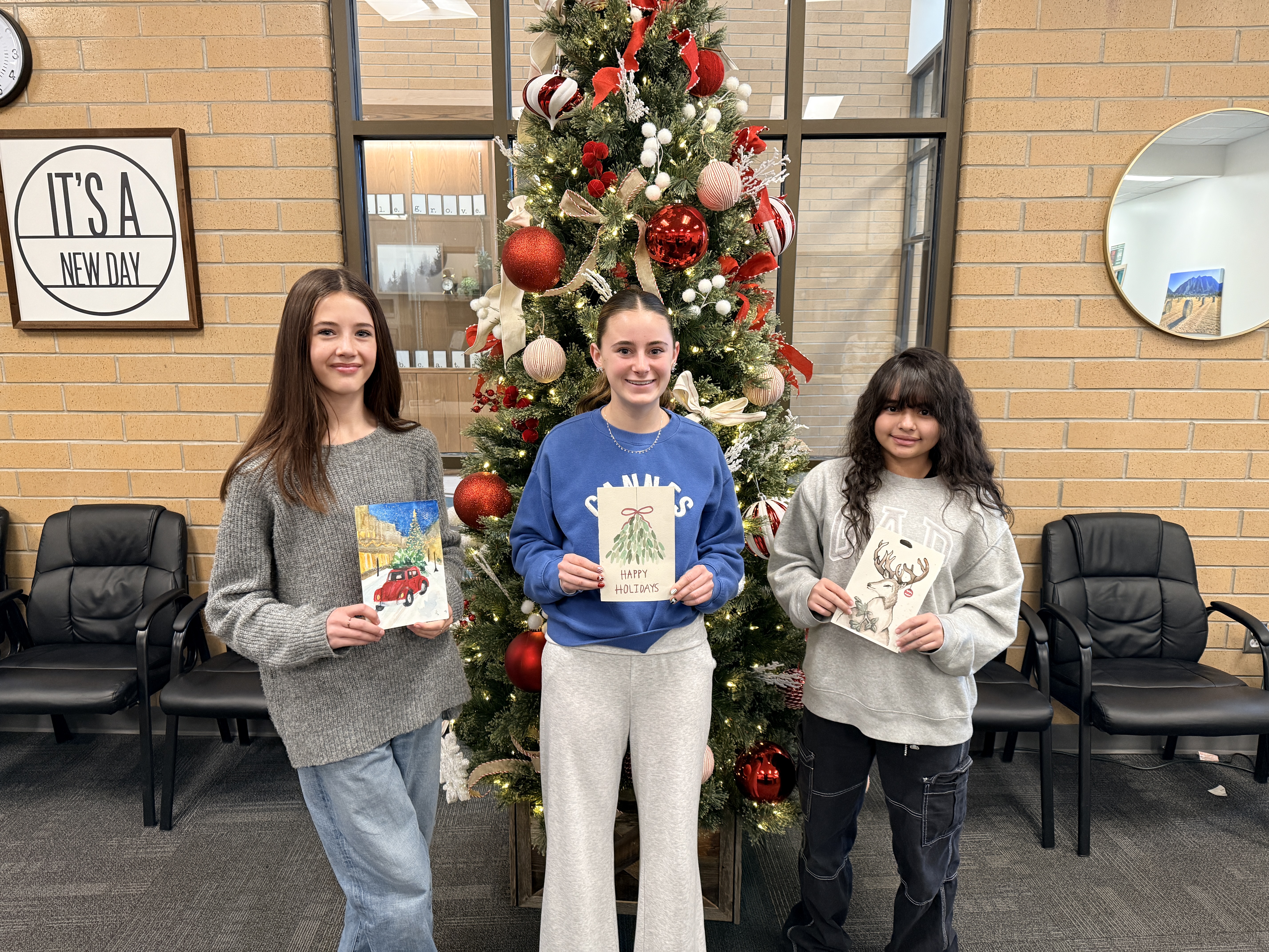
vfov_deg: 56.8
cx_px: 634
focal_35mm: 24
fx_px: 880
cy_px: 476
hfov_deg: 71.6
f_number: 1.78
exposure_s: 1/60
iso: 320
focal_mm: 6.76
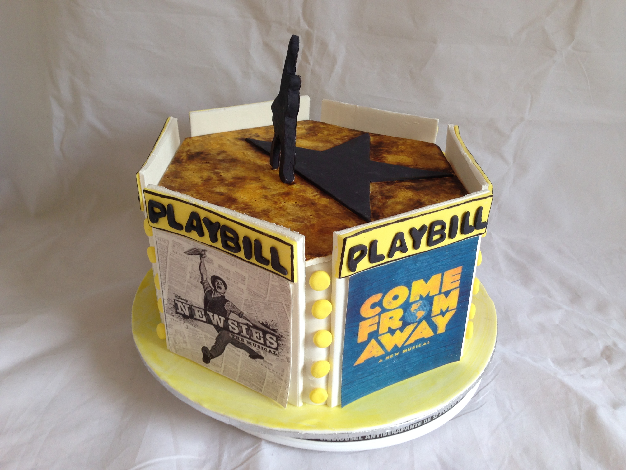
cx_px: 313
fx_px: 597
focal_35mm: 33
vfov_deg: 42.9
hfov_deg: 55.4
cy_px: 235
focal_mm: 4.12
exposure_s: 1/30
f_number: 2.4
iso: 50
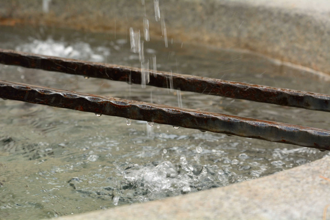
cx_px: 165
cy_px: 110
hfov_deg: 16.1
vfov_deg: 10.8
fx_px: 1169
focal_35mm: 128
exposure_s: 1/125
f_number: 5.6
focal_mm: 85
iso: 400
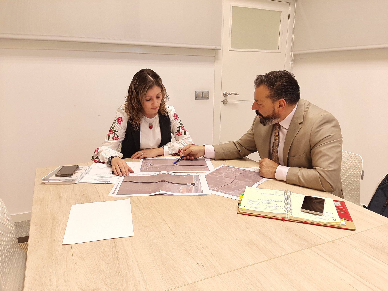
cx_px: 194
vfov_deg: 53.1
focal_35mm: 26
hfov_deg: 67.3
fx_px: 291
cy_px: 146
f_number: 1.7
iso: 50
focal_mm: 3.92
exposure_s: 1/100
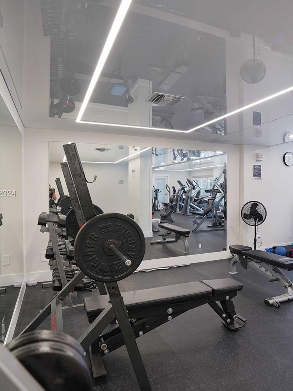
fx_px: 271
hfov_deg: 55.5
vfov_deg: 71.6
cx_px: 199
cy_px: 194
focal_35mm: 24
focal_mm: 16
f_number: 4
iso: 400
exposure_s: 1/125
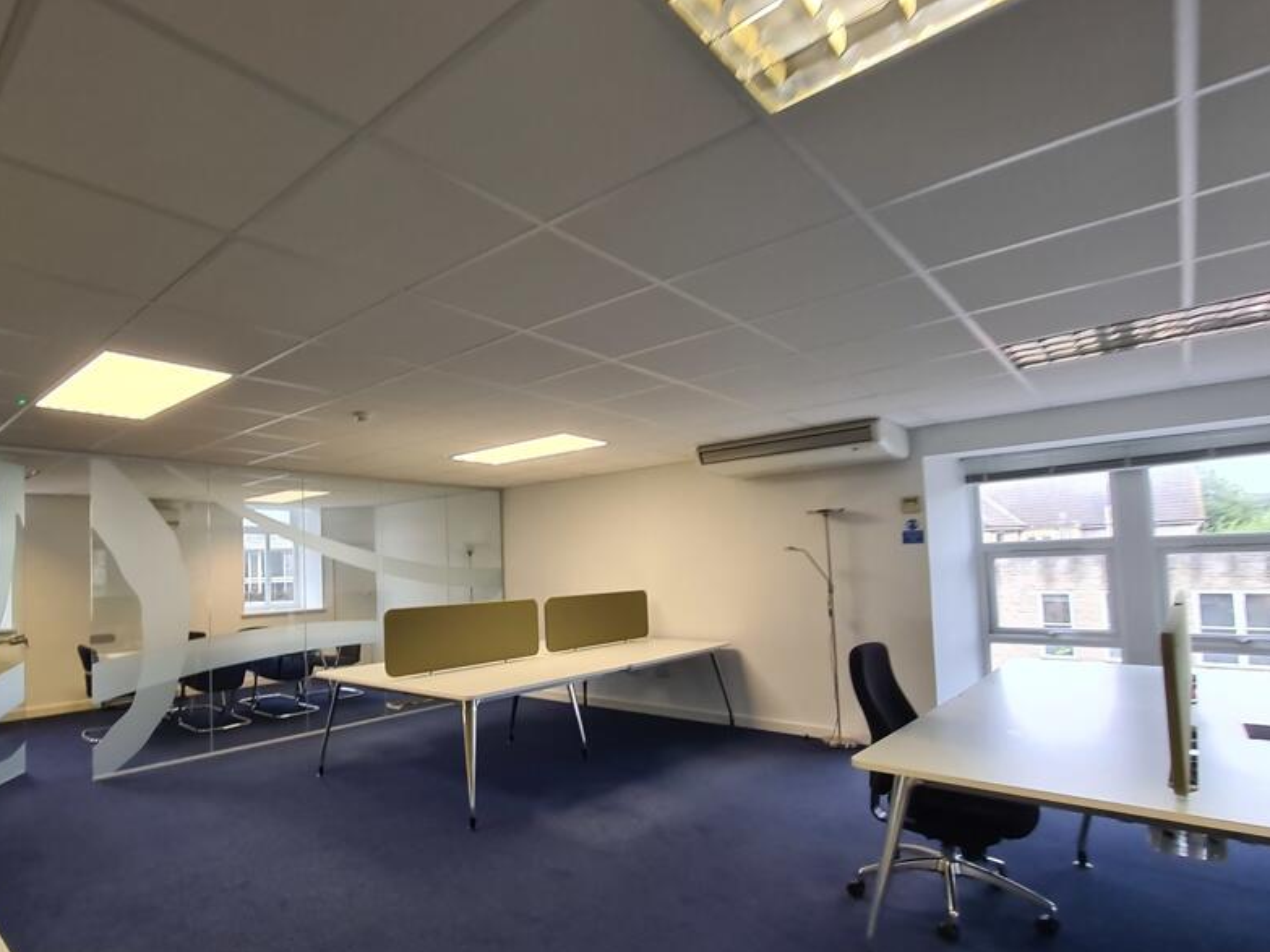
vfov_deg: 74.3
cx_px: 449
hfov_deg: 88.5
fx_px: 624
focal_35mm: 17
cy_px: 543
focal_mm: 2.2
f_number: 2.2
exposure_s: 1/50
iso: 100
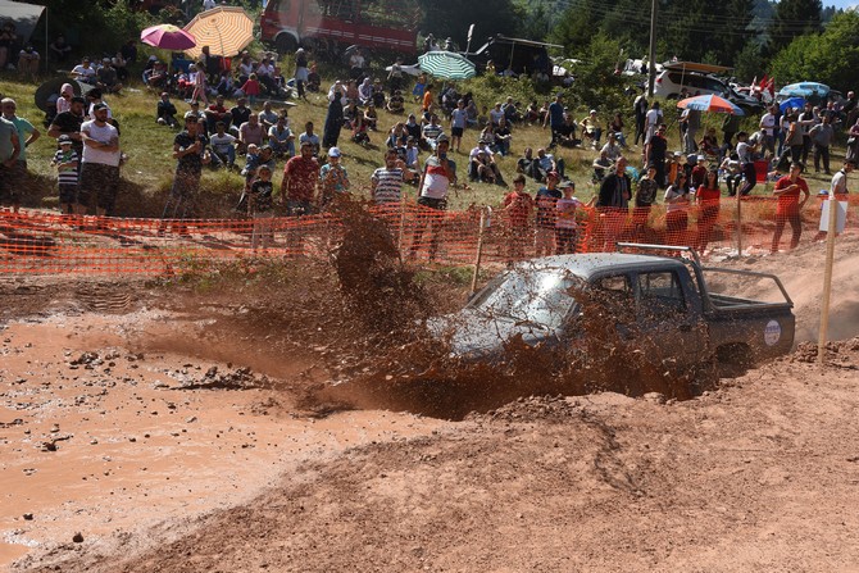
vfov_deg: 33.4
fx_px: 955
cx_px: 430
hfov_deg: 48.4
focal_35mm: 40
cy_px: 286
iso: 250
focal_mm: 40
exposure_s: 1/400
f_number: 10
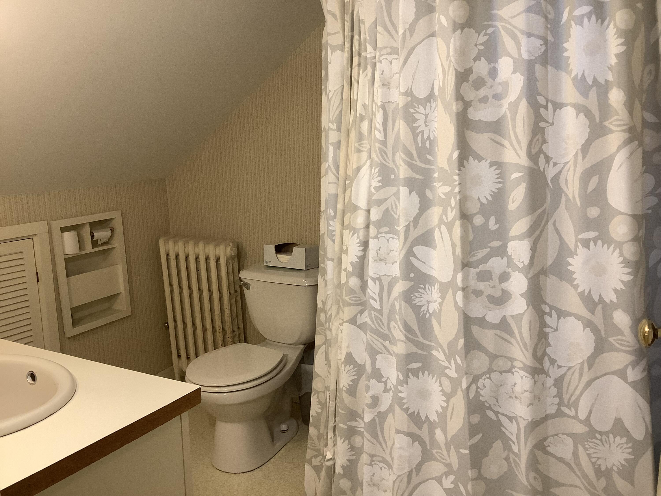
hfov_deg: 58.4
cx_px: 330
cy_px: 248
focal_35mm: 31
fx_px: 592
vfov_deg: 45.4
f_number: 2.4
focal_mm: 3.3
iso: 200
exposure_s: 1/60
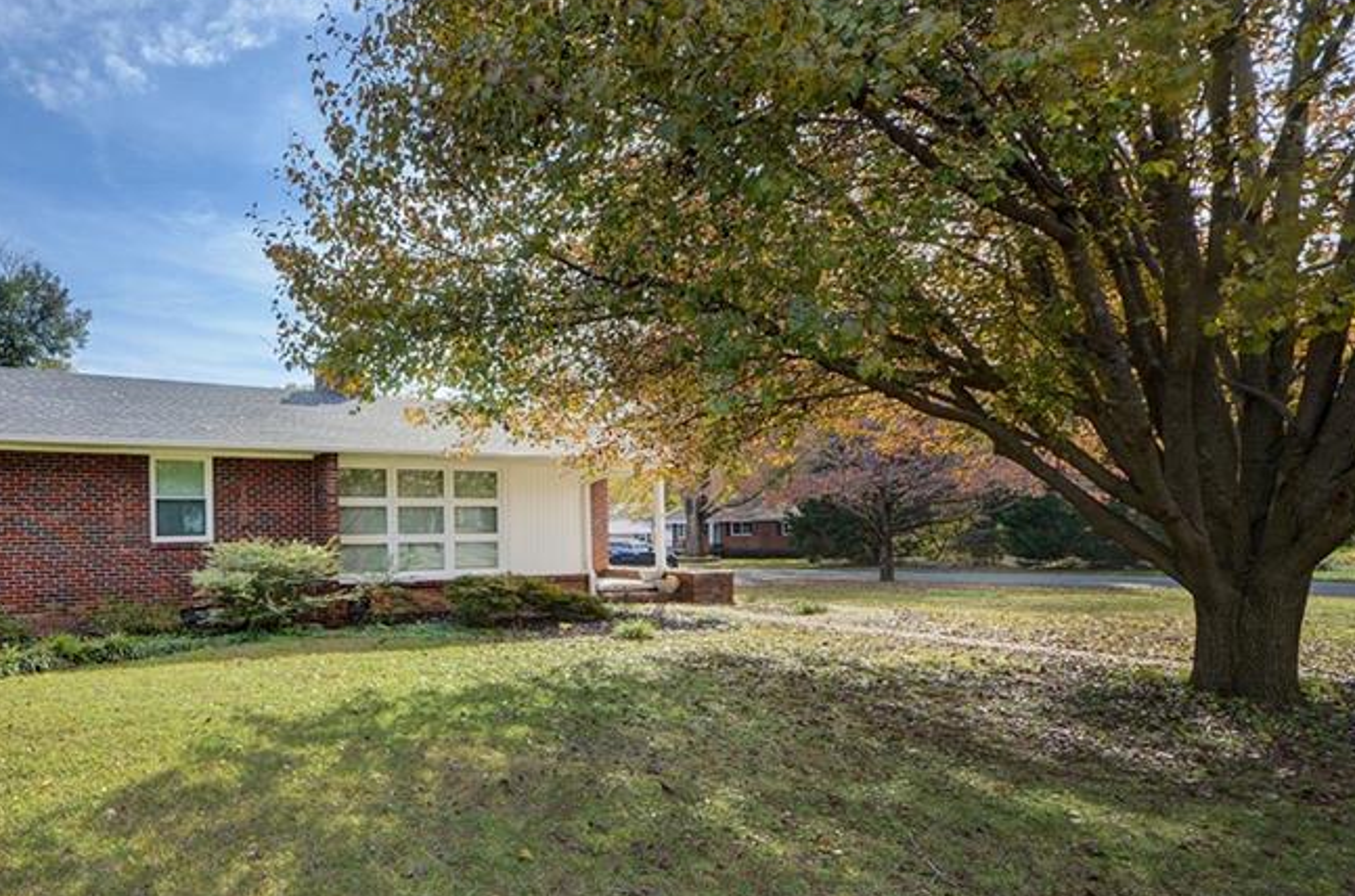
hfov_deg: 78.4
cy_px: 508
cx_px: 293
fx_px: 713
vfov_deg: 64.0
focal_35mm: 19
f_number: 8
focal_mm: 8
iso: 800
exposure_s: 1/1000
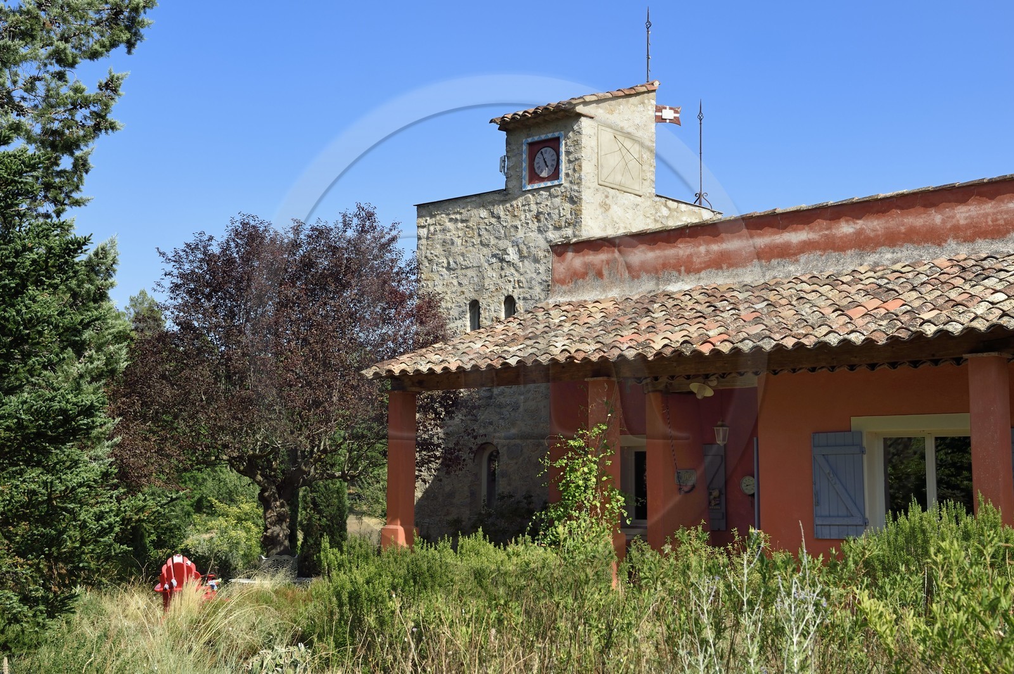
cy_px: 337
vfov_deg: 26.9
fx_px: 1407
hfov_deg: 39.6
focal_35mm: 50
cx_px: 507
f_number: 11
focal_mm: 50
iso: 200
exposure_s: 1/250
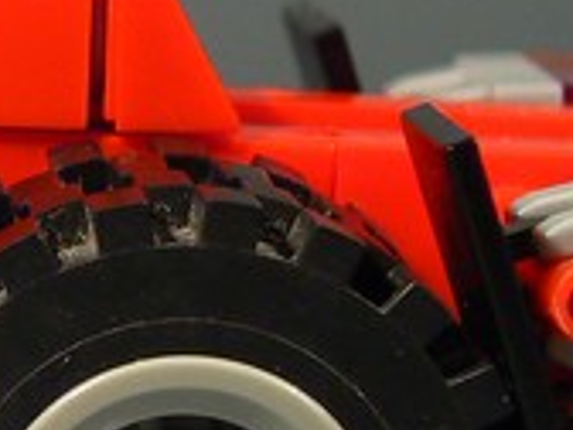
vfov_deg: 3.2
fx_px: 7664
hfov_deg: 4.2
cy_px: 239
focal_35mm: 463
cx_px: -651
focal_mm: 16.2
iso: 80
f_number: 3.2
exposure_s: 1/10
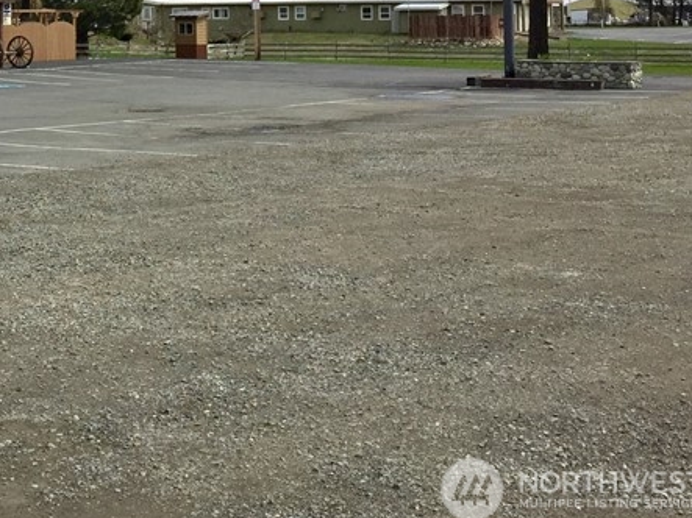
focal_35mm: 67
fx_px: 1339
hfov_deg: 26.8
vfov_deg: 21.0
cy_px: -36
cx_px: -52
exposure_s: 1/3597
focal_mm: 4.15
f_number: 2.2
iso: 32
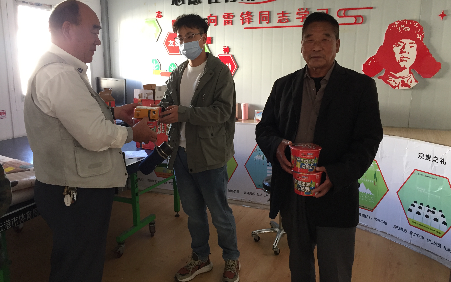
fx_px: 381
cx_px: 225
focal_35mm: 31
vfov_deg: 40.6
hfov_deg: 61.2
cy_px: 133
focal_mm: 4.15
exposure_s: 1/33
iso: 160
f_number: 2.2
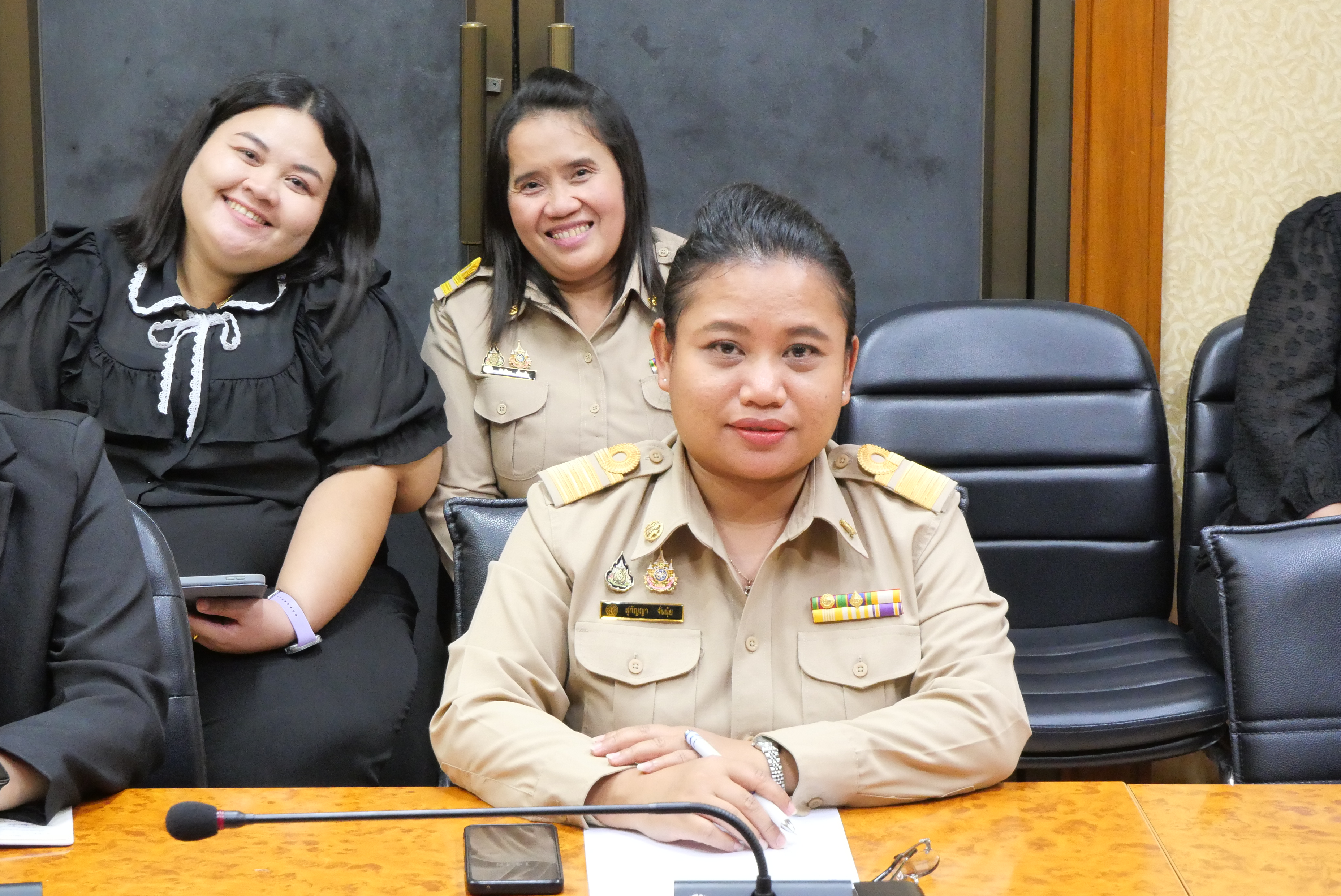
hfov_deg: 22.9
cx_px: 670
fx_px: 3317
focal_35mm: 89
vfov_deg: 15.4
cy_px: 448
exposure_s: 1/13
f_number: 7.1
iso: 3200
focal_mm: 43
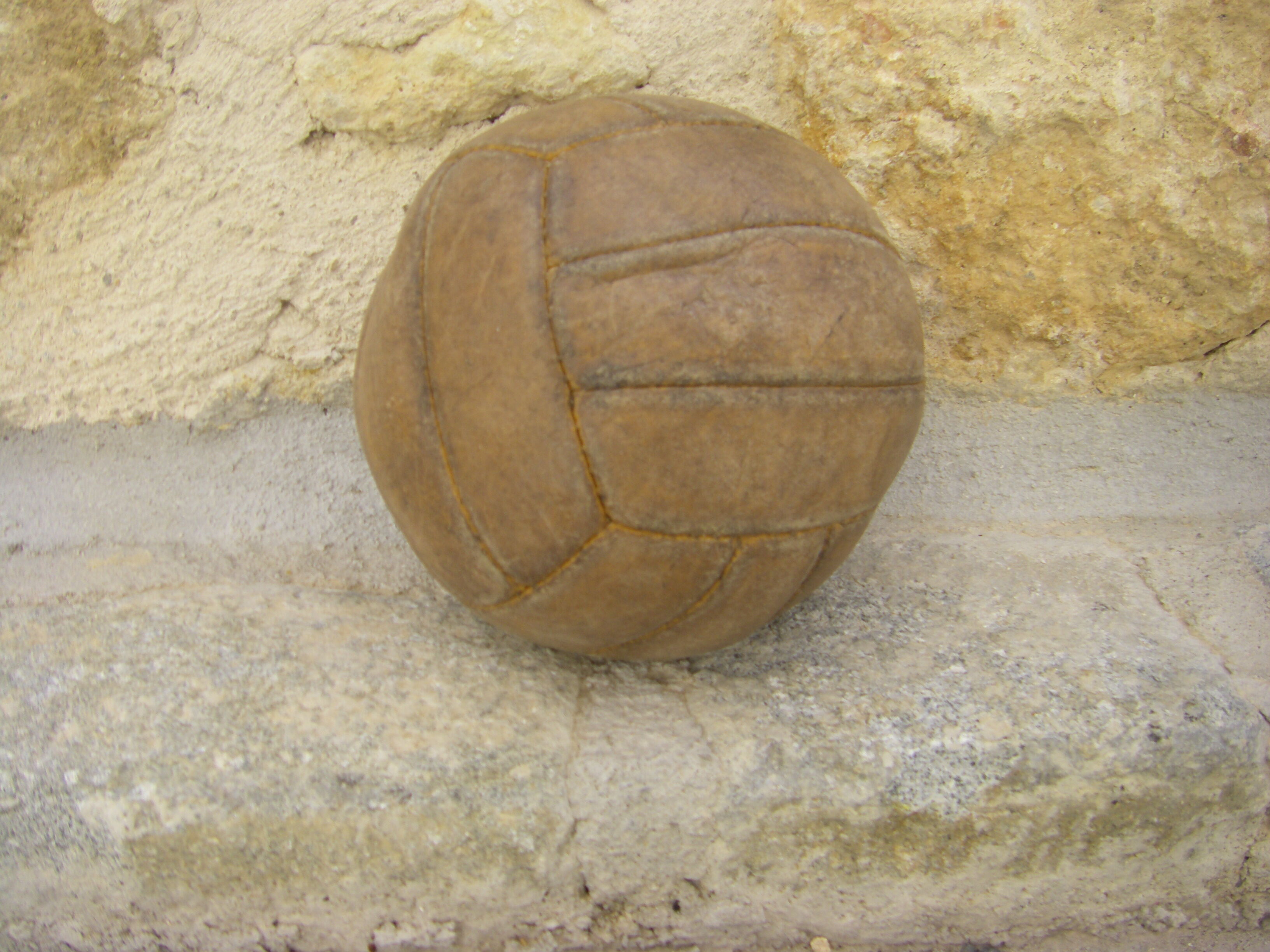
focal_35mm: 38
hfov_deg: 49.0
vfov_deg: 37.7
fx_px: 1394
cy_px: 476
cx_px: 635
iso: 64
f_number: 3.5
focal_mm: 6.3
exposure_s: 1/250
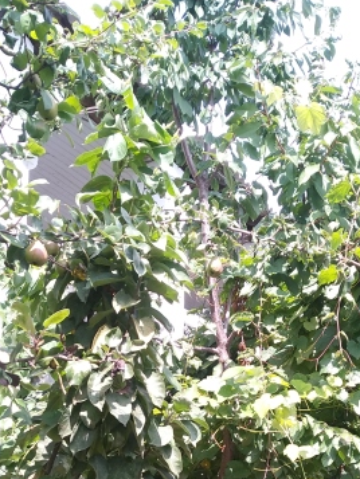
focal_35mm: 51
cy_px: 447
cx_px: 166
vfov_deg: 34.9
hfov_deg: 28.6
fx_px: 707
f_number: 2.2
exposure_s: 1/289
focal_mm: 3.82
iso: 125
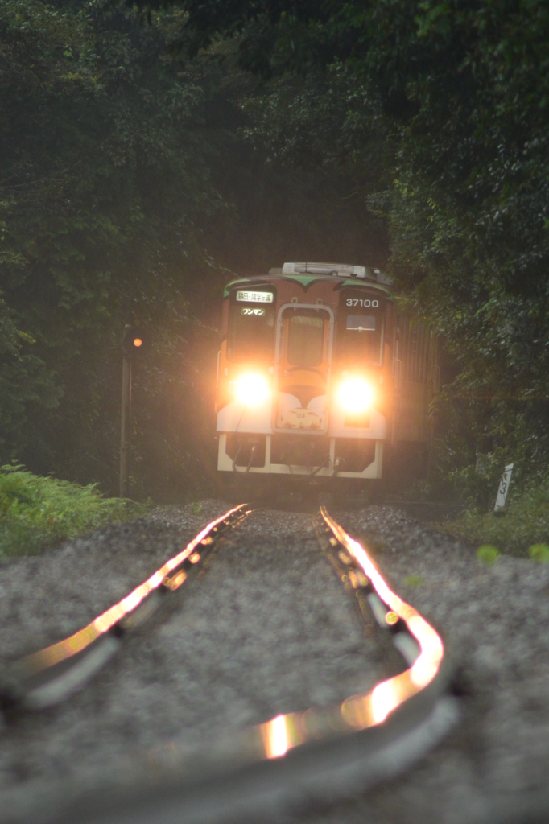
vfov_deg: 2.5
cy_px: 412
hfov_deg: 1.7
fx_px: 18540
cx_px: 274
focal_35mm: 810
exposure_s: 1/80
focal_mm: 300
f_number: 4
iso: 400
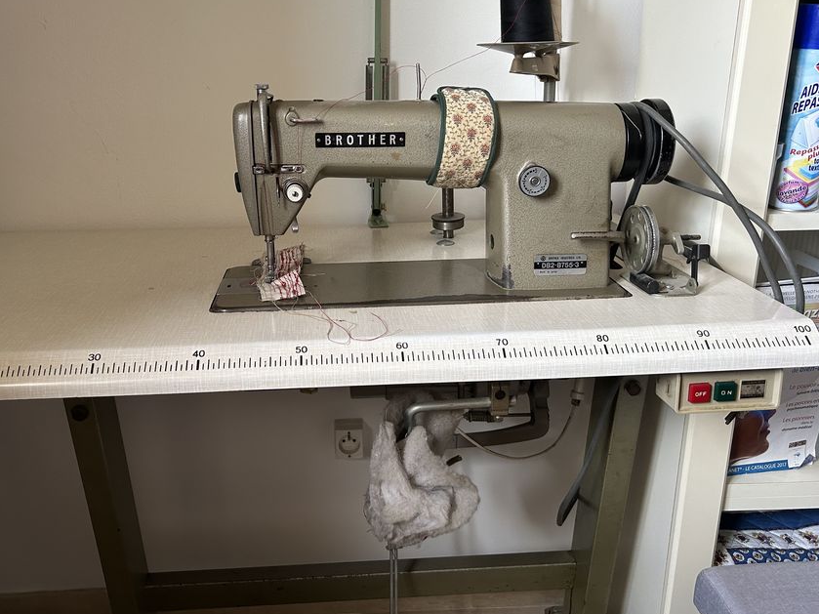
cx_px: 347
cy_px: 261
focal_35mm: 31
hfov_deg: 58.1
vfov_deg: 45.3
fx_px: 733
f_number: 1.5
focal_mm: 5.7
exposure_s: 1/86
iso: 125
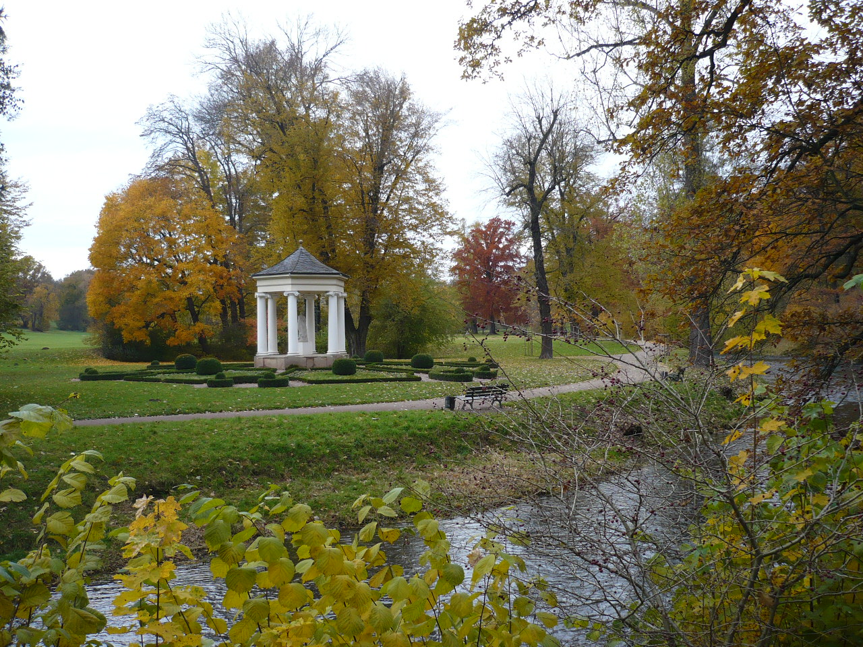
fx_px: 898
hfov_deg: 51.4
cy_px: 324
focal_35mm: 36
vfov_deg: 39.7
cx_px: 432
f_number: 2.8
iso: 100
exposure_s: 1/250
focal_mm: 5.8
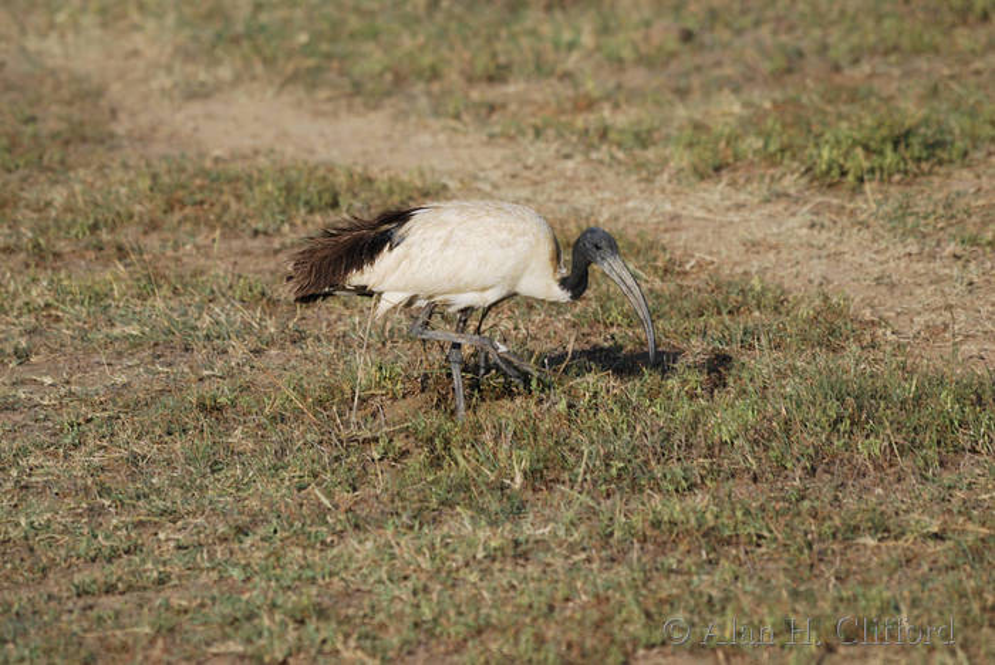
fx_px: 16597
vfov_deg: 2.3
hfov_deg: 3.4
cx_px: 498
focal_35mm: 600
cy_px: 332
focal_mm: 400
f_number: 5.6
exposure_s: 1/400
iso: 100
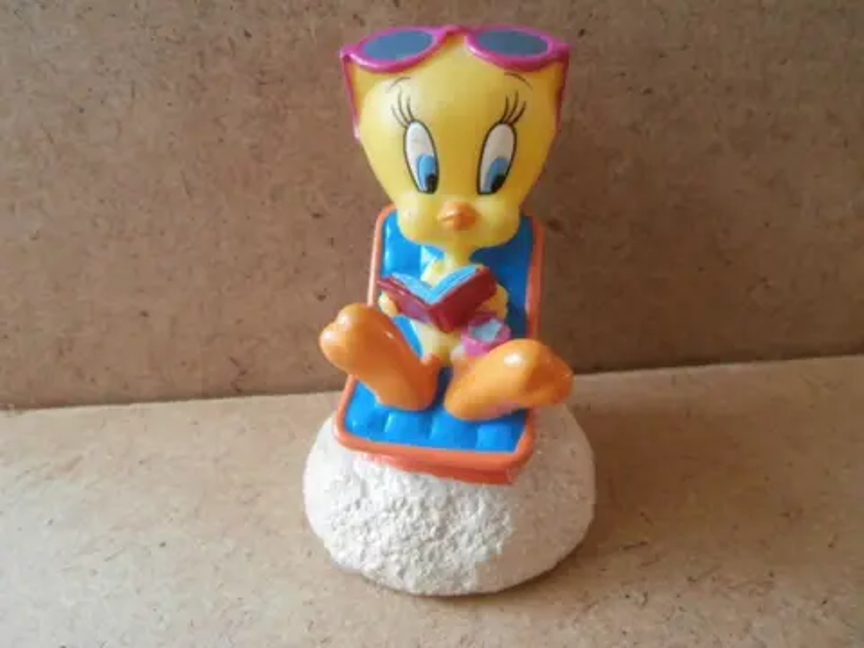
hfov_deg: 71.6
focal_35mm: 24
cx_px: 432
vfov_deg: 56.8
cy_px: 324
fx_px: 599
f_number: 3
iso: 200
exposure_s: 1/25
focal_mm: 4.2
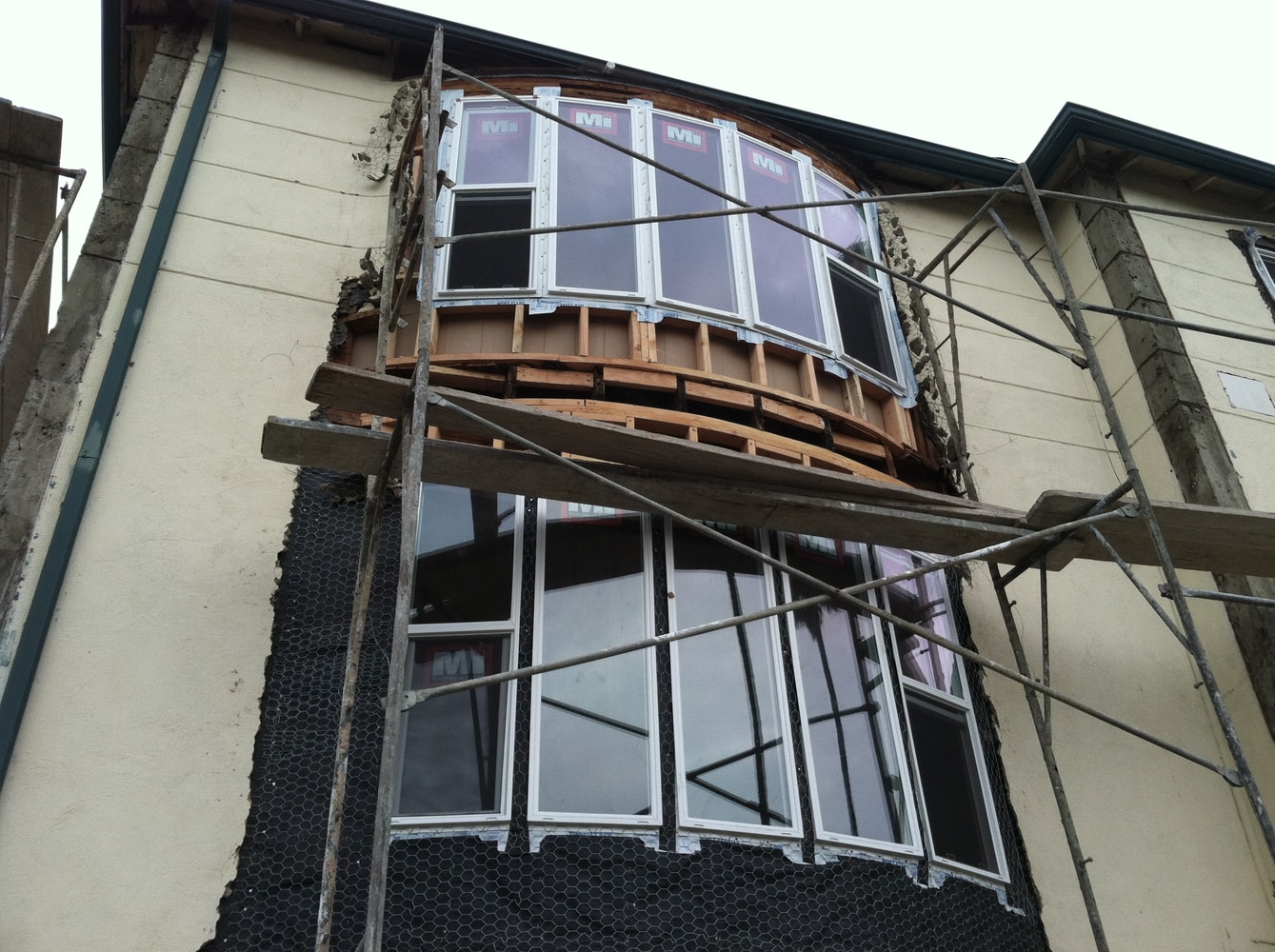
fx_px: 1287
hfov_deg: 52.7
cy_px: 476
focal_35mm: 35
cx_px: 638
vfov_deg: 40.6
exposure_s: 1/263
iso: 80
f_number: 2.8
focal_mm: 3.85
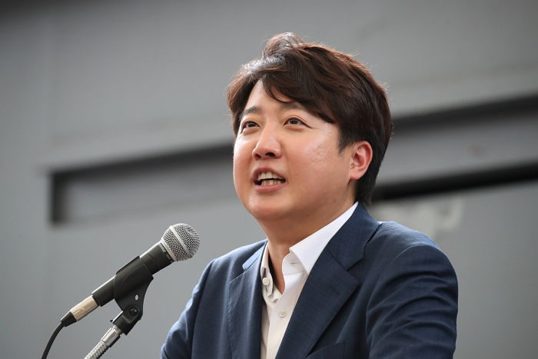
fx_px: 1046
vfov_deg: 19.5
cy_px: 180
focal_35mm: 70
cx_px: 269
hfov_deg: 28.8
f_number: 9
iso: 2000
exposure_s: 1/160
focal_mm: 70
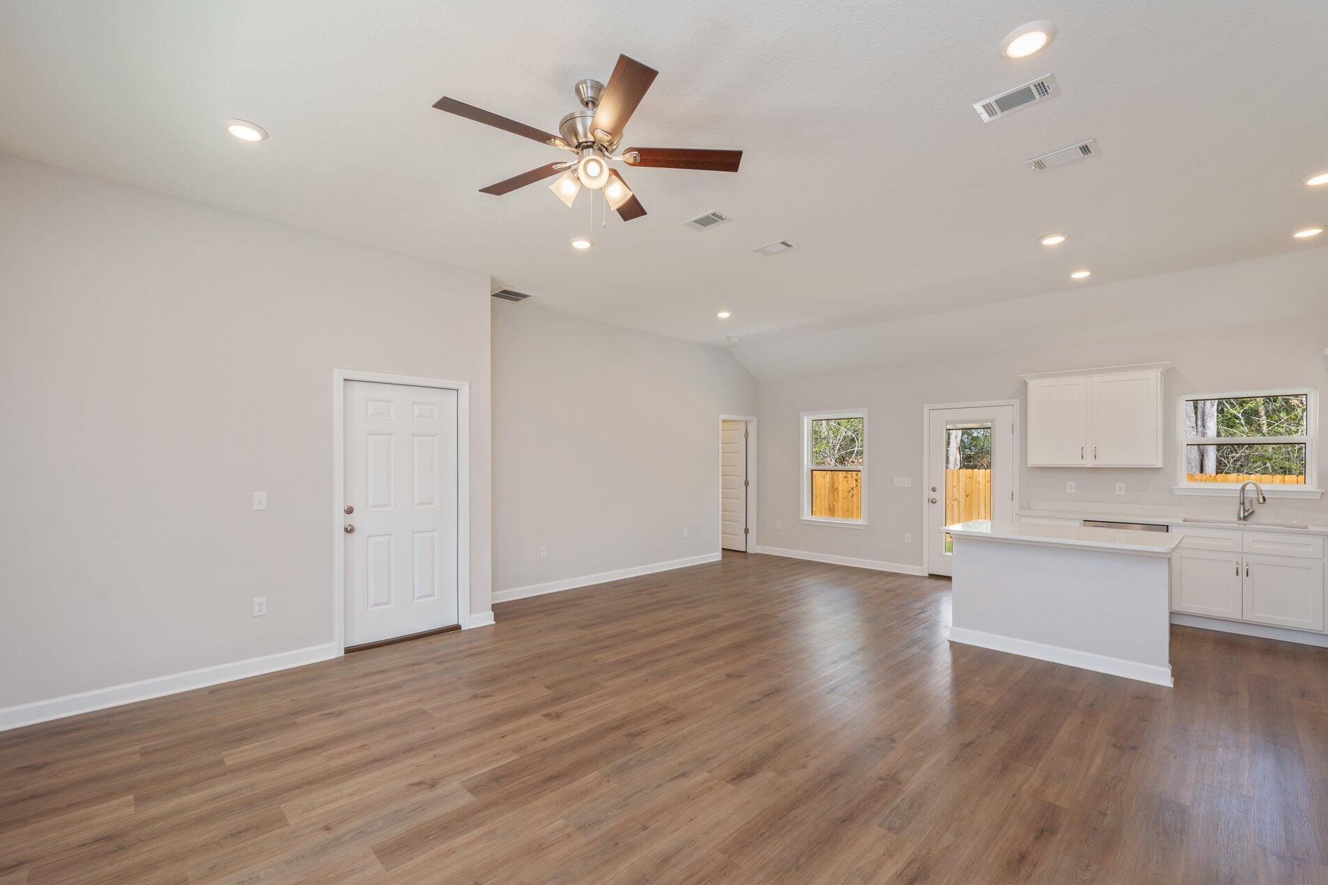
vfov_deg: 77.3
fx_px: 553
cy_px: 462
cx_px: 668
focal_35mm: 15
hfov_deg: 100.4
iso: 320
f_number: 9
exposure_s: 1/30
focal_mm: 14
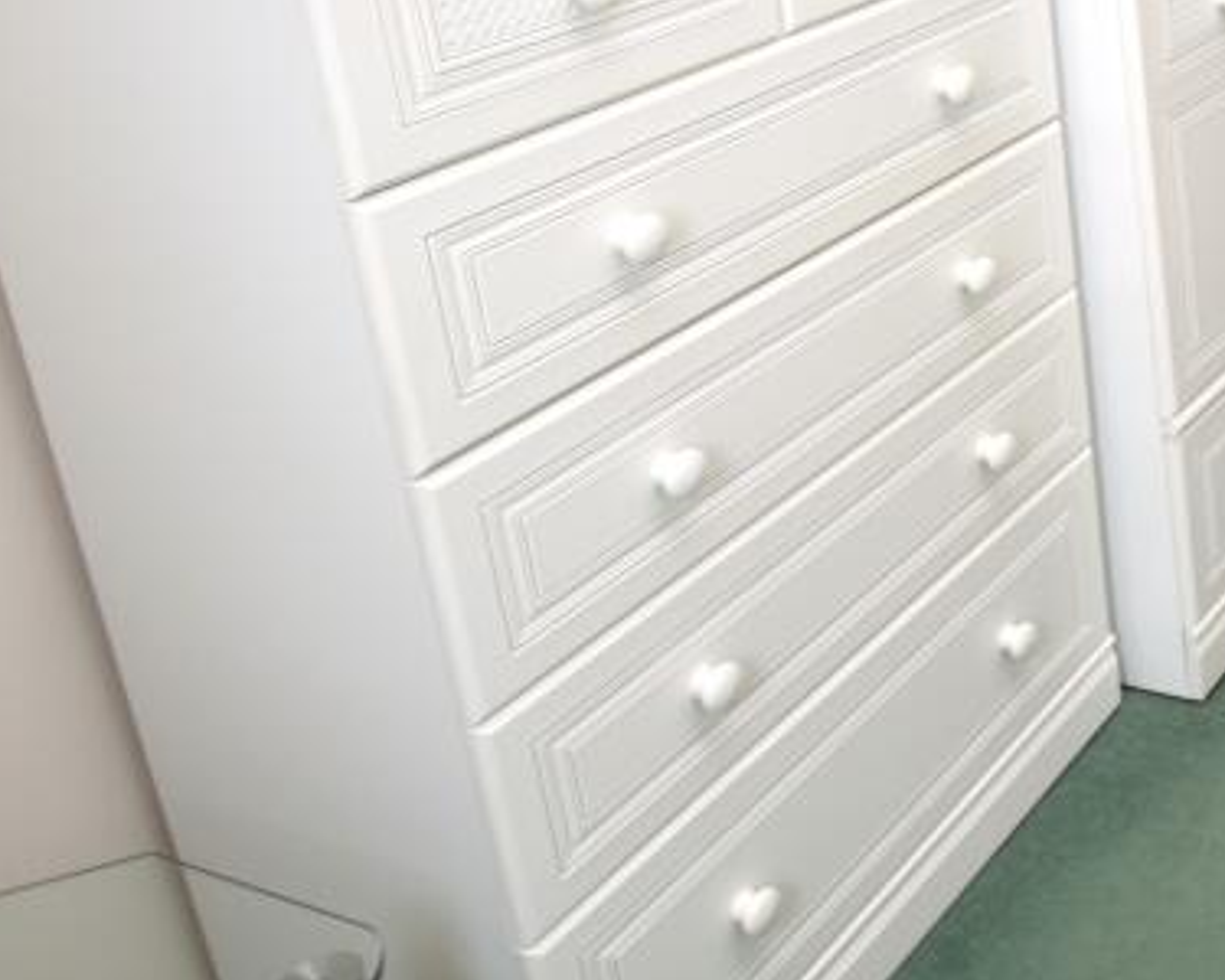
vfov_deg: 32.7
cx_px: 1539
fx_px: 1533
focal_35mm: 42
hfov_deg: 33.5
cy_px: 10
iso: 100
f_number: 4.8
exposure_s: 1/15
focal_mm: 11
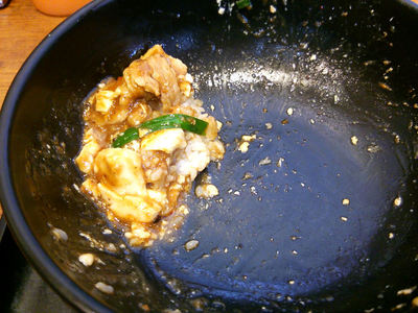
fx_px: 362
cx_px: 209
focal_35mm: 30
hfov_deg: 60.0
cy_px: 156
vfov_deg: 46.8
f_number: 1.94
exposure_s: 1/40
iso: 200
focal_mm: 4.06
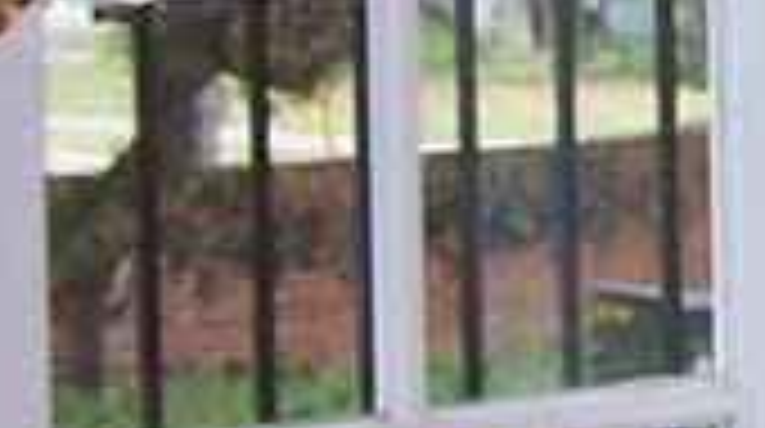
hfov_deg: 8.3
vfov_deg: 4.8
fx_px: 5063
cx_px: 1390
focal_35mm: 250
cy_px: -225
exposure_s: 1/60
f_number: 2.8
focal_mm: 6.3
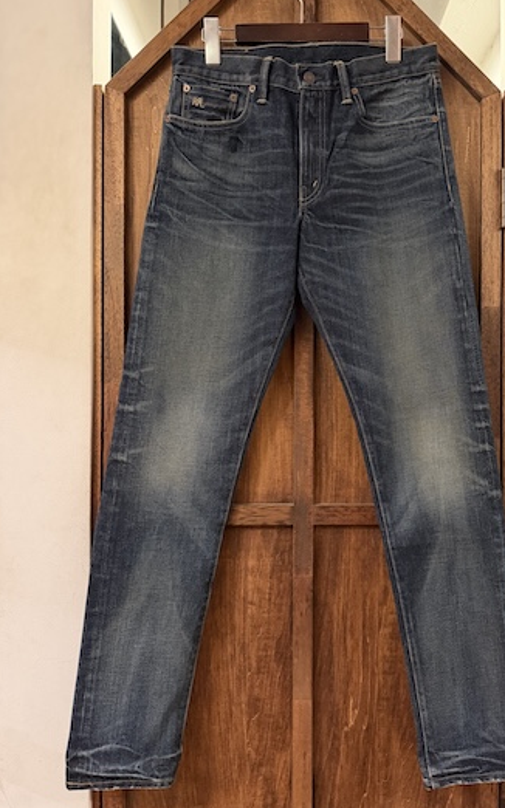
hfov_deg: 47.3
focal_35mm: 26
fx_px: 573
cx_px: 305
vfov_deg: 70.4
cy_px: 399
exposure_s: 1/30
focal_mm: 6.76
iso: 800
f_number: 1.78
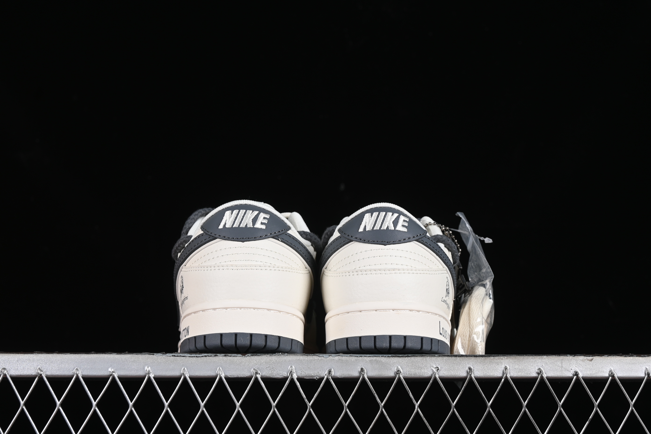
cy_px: 217
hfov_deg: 27.0
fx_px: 1356
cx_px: 326
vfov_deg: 18.2
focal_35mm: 75
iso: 160
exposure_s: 1/80
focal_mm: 50
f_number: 8
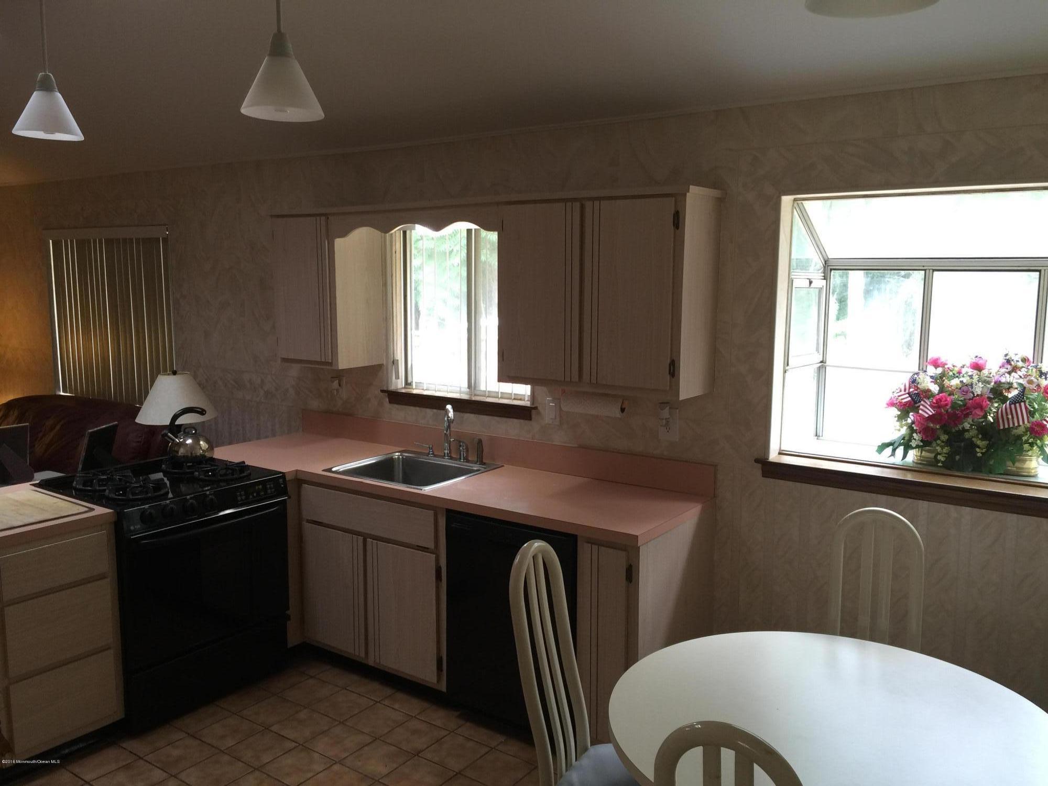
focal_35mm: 29
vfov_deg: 48.2
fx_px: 878
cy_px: 393
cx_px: 524
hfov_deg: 61.7
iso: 32
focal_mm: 4.15
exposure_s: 1/15
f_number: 2.2
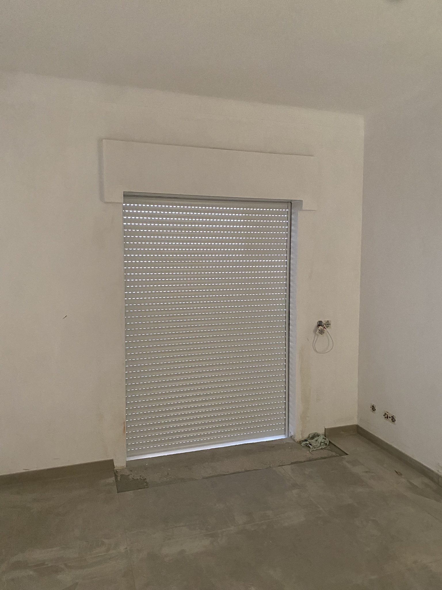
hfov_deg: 53.1
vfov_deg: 67.3
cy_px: 295
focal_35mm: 26
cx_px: 221
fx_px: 443
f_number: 1.8
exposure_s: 1/49
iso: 500
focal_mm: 4.25
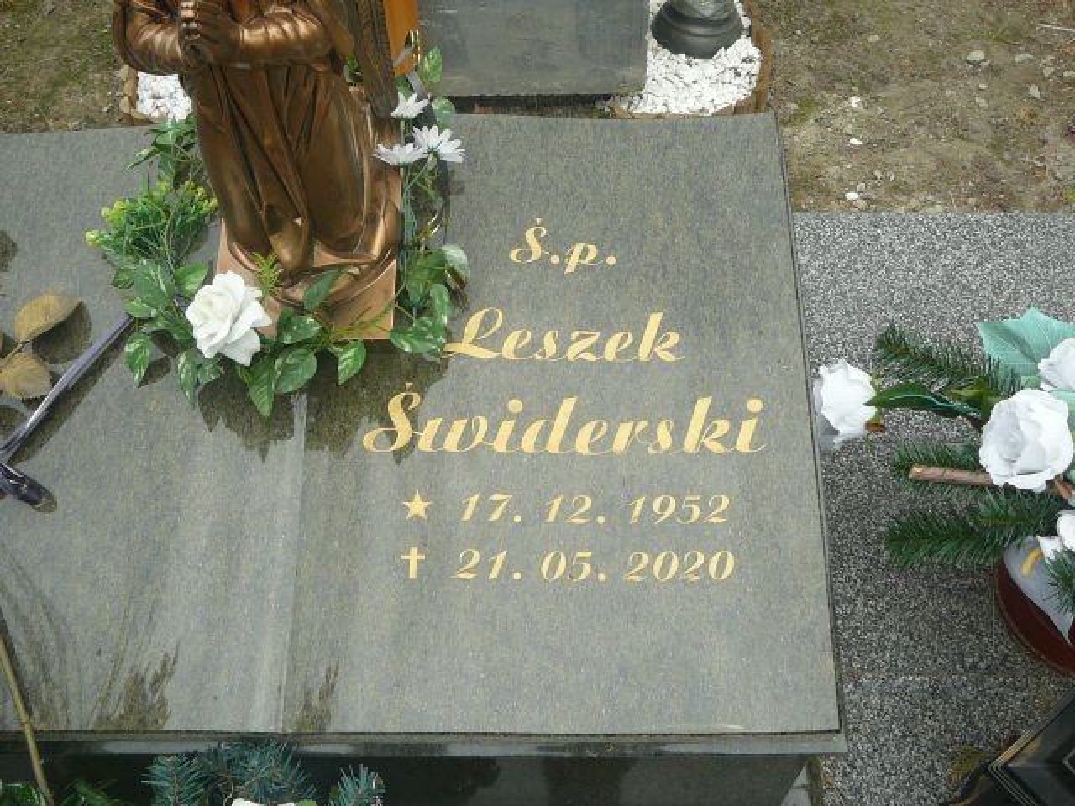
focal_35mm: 35
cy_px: 403
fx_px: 1087
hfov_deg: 52.6
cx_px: 538
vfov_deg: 40.7
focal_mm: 5.2
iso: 80
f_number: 2.8
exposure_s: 1/80
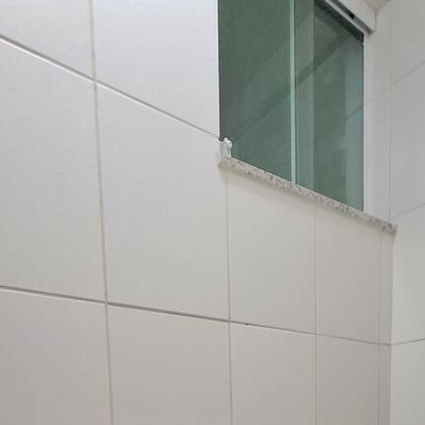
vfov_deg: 43.1
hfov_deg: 55.6
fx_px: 403
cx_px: 226
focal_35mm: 29
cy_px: 469
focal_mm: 1.74
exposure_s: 1/30
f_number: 2.2
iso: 160
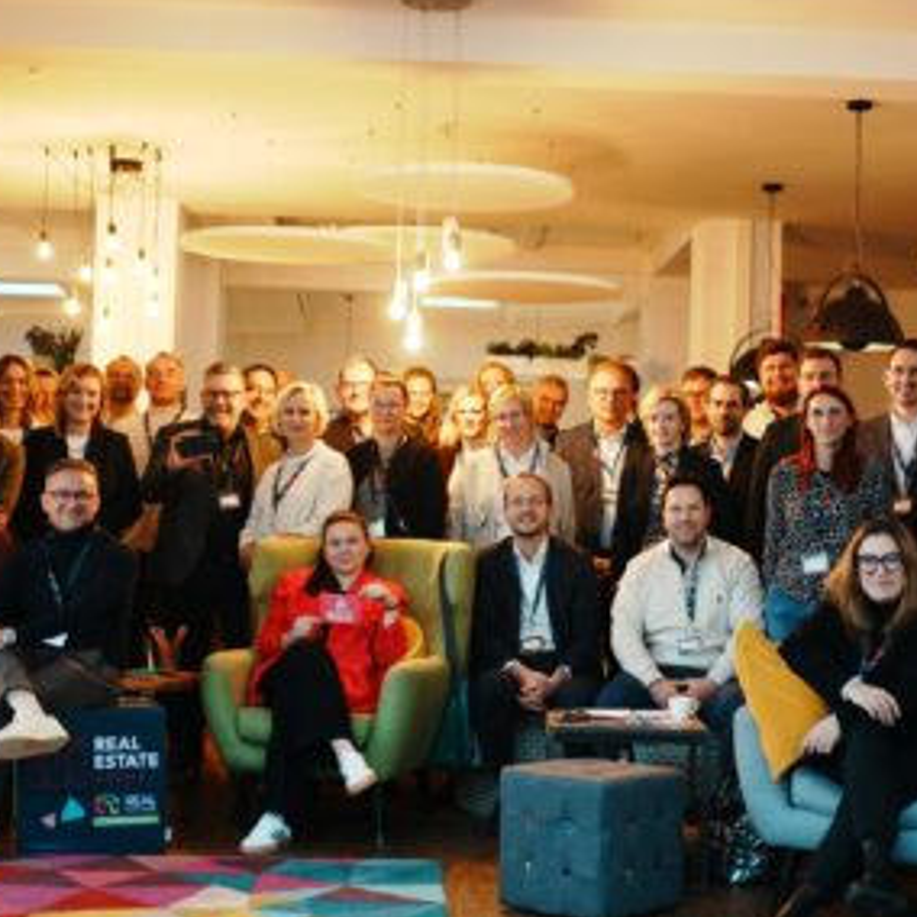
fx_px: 1828
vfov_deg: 28.2
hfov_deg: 28.1
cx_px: 530
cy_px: 481
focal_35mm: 61
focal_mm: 35
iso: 800
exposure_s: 1/60
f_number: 1.8
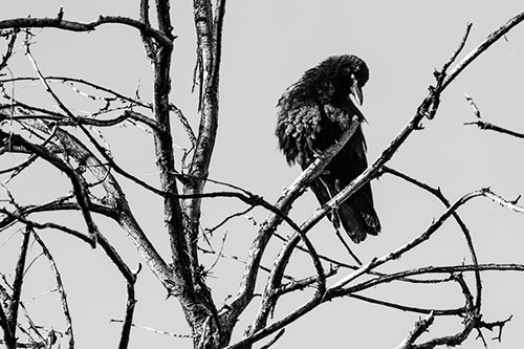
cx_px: 262
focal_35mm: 600
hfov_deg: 3.4
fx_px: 8730
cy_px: 174
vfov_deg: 2.3
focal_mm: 600
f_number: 11
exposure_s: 1/2500
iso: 1600
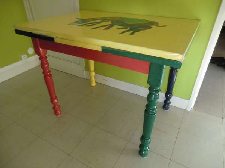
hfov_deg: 71.6
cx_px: 112
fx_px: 156
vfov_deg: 56.8
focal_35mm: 24
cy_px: 84
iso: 400
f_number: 3.2
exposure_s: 1/60
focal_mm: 4.3
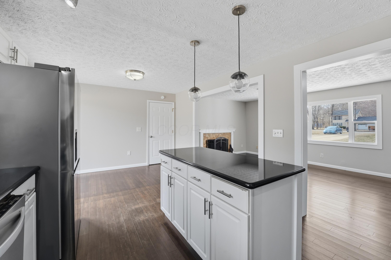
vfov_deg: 81.2
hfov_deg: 104.3
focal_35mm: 14
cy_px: 130
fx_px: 152
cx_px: 196
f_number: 10
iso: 800
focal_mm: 14
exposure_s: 1/100
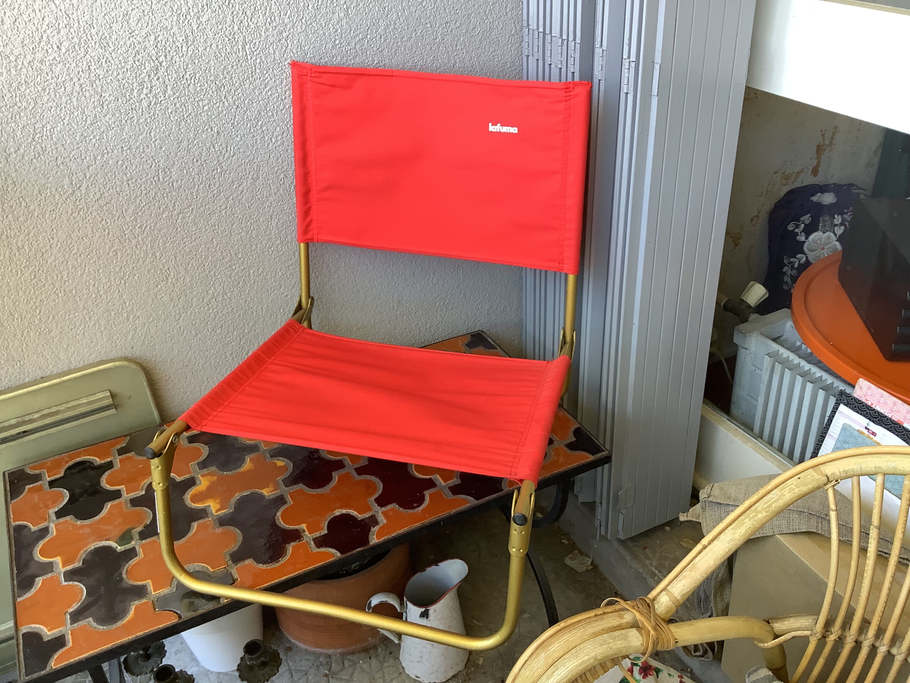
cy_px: 342
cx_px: 455
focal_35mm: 31
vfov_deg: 45.4
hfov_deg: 58.4
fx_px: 815
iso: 64
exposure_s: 1/50
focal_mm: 3.3
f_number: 2.4
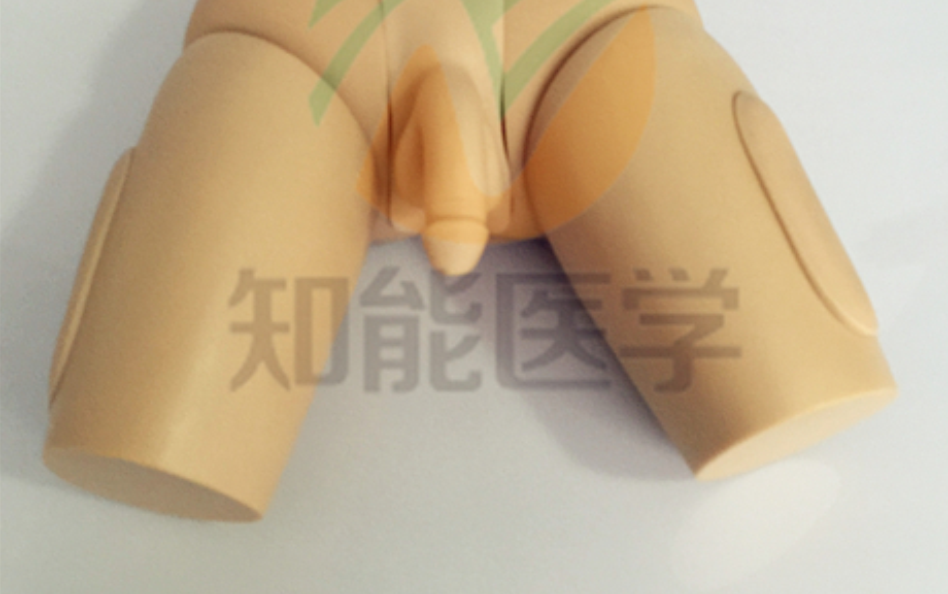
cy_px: 147
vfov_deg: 30.1
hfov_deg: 47.2
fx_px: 1086
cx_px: 482
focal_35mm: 42
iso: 125
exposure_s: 1/17
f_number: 2.2
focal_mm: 4.15
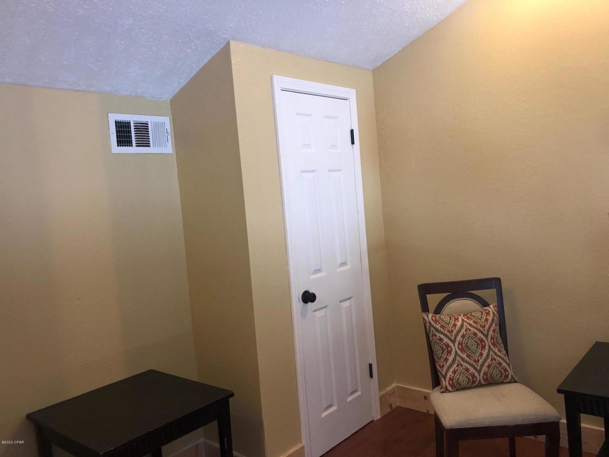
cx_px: 304
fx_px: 493
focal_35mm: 28
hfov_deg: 63.4
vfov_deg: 49.7
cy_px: 228
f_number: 1.8
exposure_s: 1/15
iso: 50
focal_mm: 3.99
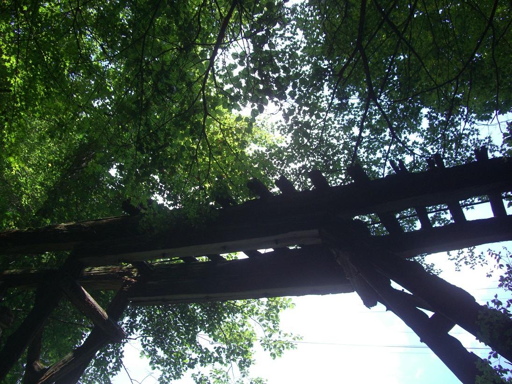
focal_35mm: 38
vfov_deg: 37.7
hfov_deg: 49.0
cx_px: 256
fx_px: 562
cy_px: 192
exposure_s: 1/250
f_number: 2.8
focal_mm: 7.9
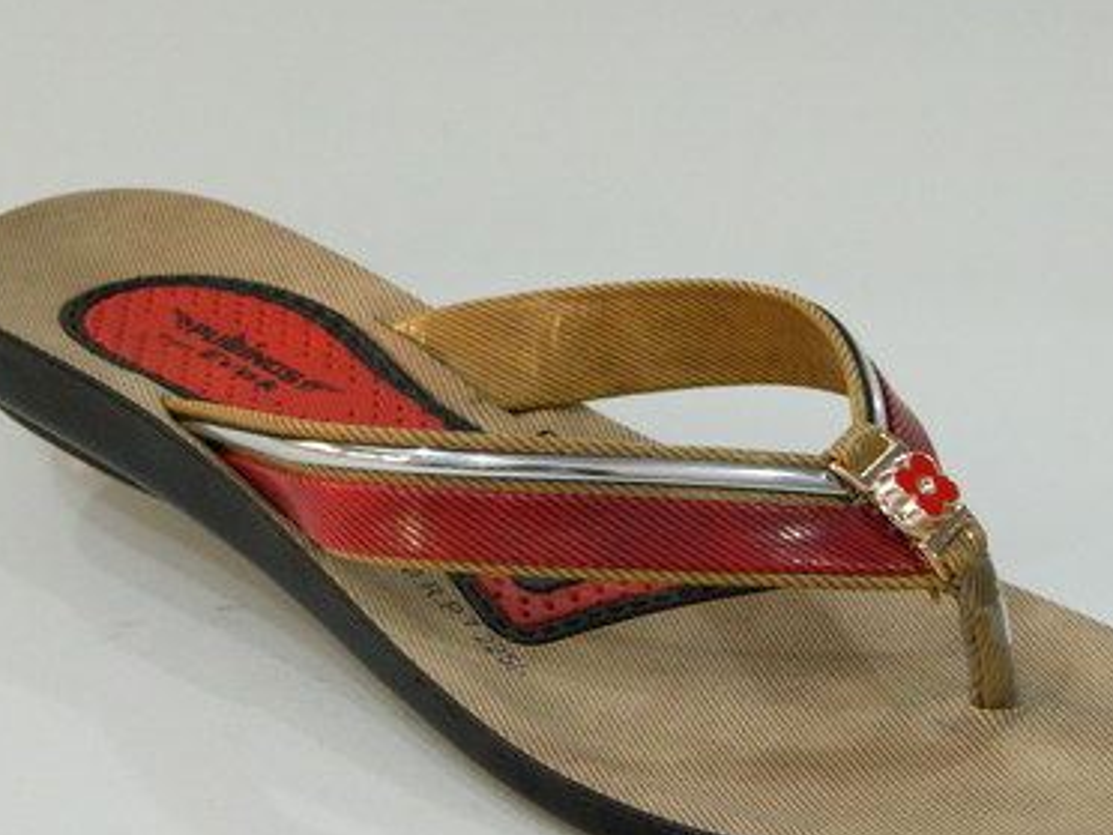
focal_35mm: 94
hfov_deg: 20.9
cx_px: 616
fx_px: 3022
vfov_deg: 15.7
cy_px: 450
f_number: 4
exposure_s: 1/20
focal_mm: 12.6
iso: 400
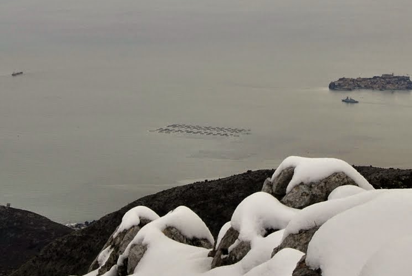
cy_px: 41
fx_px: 1184
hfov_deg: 19.7
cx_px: 221
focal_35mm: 103
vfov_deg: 13.2
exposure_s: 1/250
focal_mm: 25
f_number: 8
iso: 100
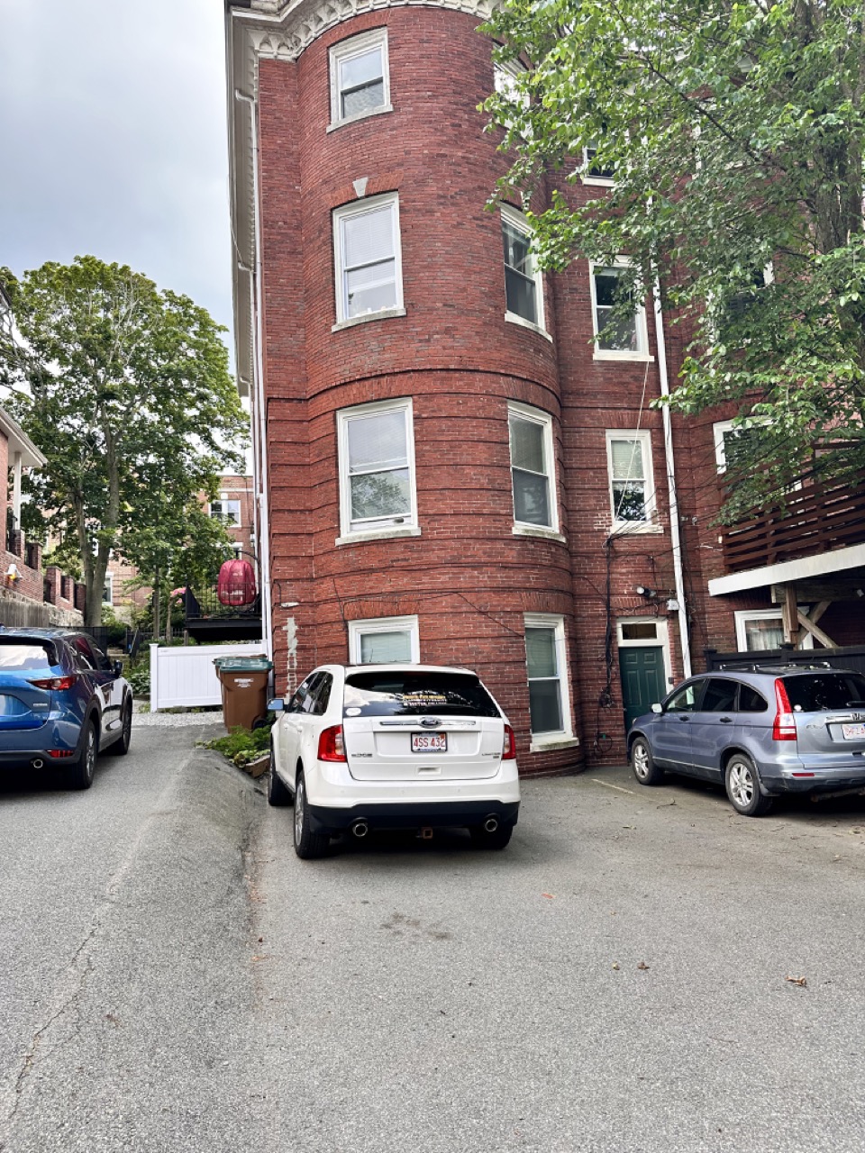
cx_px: 432
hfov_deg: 56.8
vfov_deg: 71.6
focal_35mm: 24
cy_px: 576
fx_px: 800
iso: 80
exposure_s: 1/630
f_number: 1.78
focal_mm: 6.86
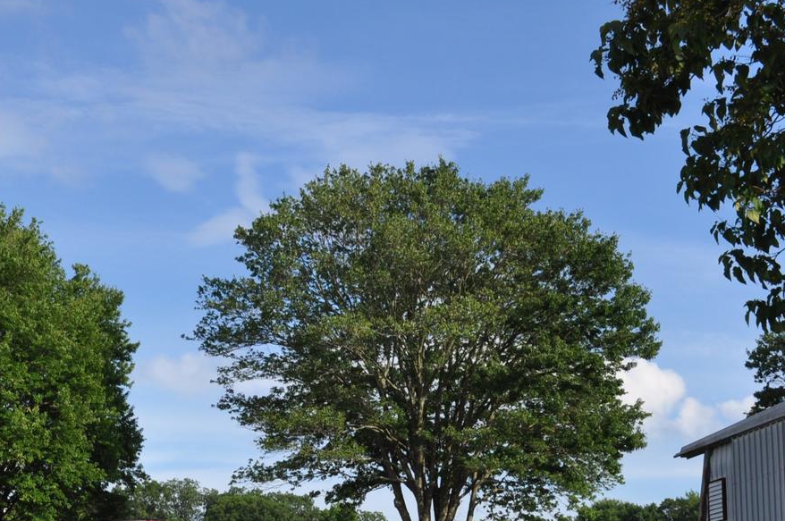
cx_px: 189
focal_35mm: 77
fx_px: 1677
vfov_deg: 17.1
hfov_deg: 26.0
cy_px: 567
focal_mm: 22
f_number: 9
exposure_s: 1/320
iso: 200
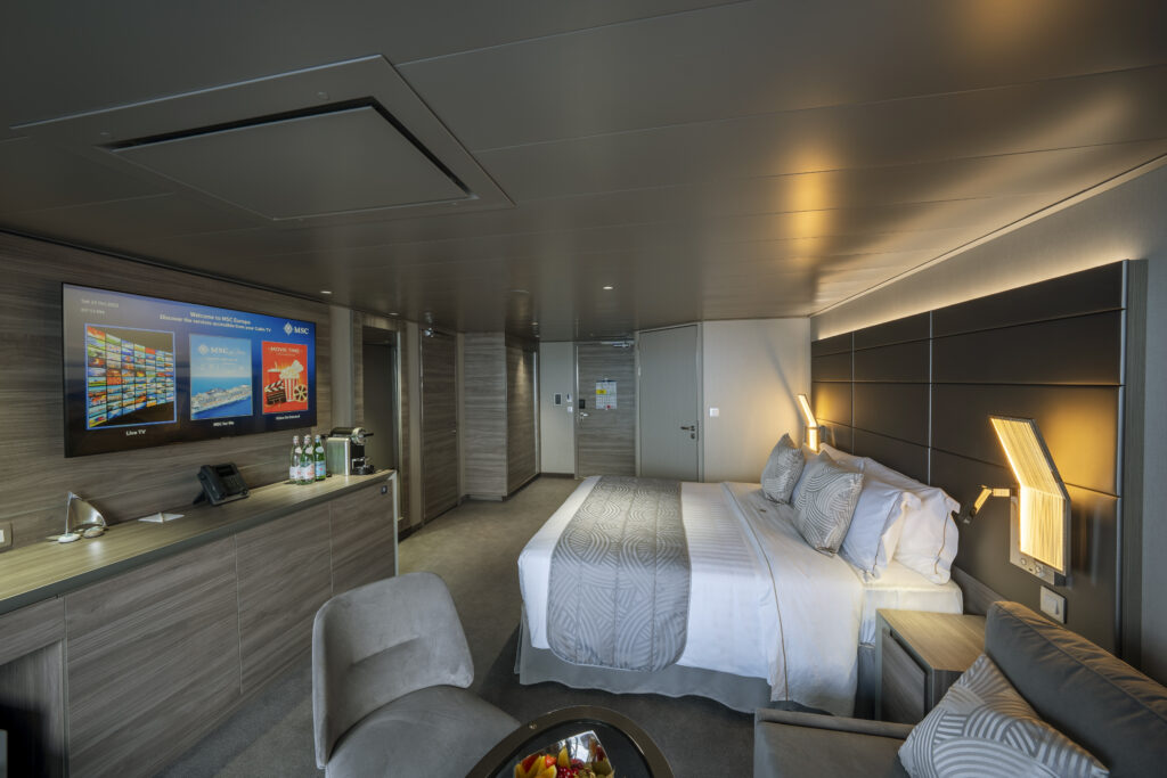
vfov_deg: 85.4
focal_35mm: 13
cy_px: 389
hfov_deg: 108.3
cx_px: 584
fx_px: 421
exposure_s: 1/30
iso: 200
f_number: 8
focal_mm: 13
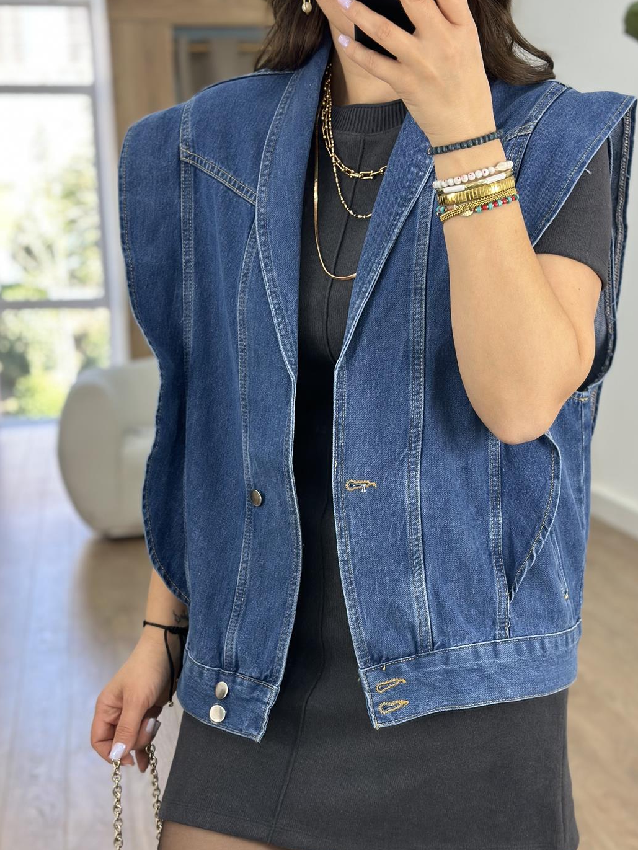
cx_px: 351
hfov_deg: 26.1
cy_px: 469
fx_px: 1376
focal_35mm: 56
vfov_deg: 34.3
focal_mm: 6.86
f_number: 1.78
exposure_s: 1/100
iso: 80
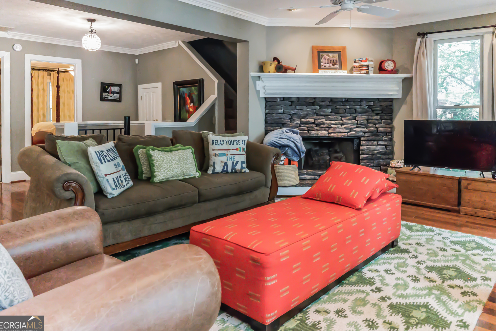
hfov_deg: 73.7
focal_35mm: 24
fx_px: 331
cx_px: 251
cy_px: 160
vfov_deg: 53.1
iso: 16000
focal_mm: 15.4
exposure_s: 1/320
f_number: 5
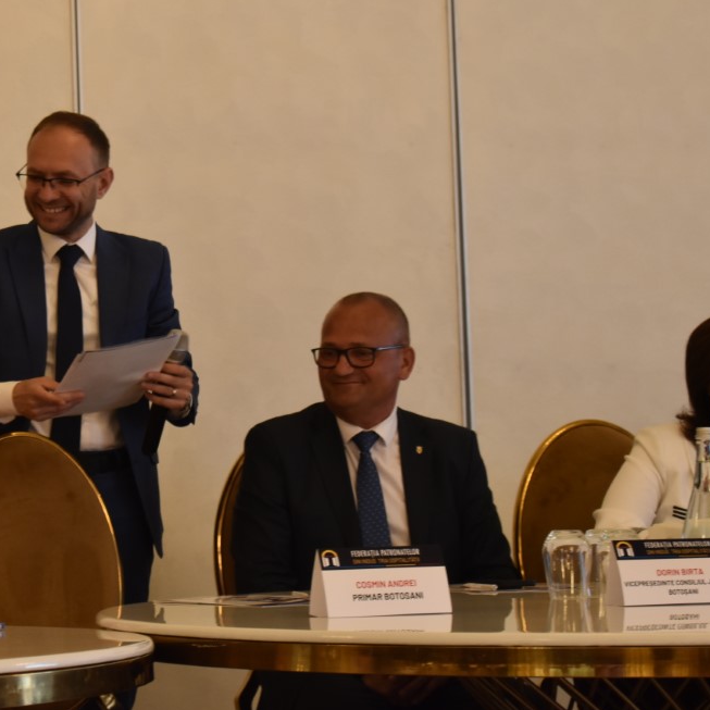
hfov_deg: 14.0
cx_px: 98
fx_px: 2872
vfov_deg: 14.1
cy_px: 307
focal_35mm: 124
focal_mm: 55
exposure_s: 1/60
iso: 800
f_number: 5.6
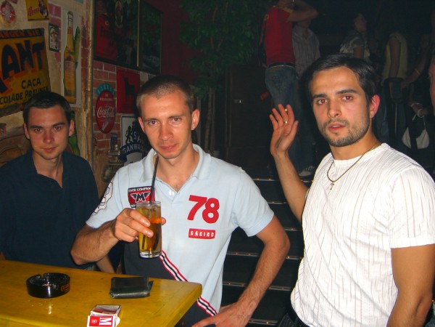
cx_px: 218
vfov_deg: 37.7
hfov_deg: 49.0
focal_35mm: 38
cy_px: 164
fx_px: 478
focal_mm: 7.9
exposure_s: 1/60
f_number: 2.8
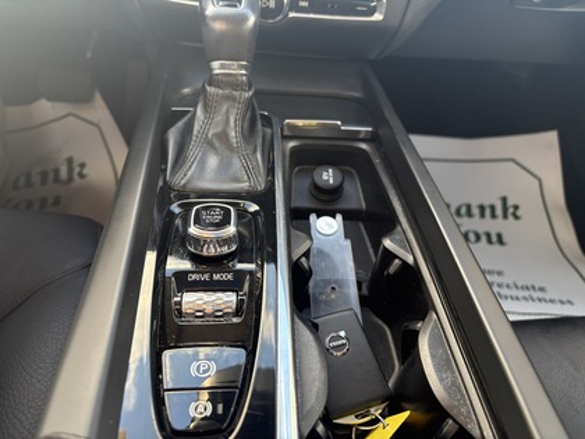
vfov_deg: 53.1
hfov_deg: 67.3
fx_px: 439
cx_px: 292
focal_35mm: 26
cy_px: 220
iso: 125
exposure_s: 1/143
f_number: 1.6
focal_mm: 5.96
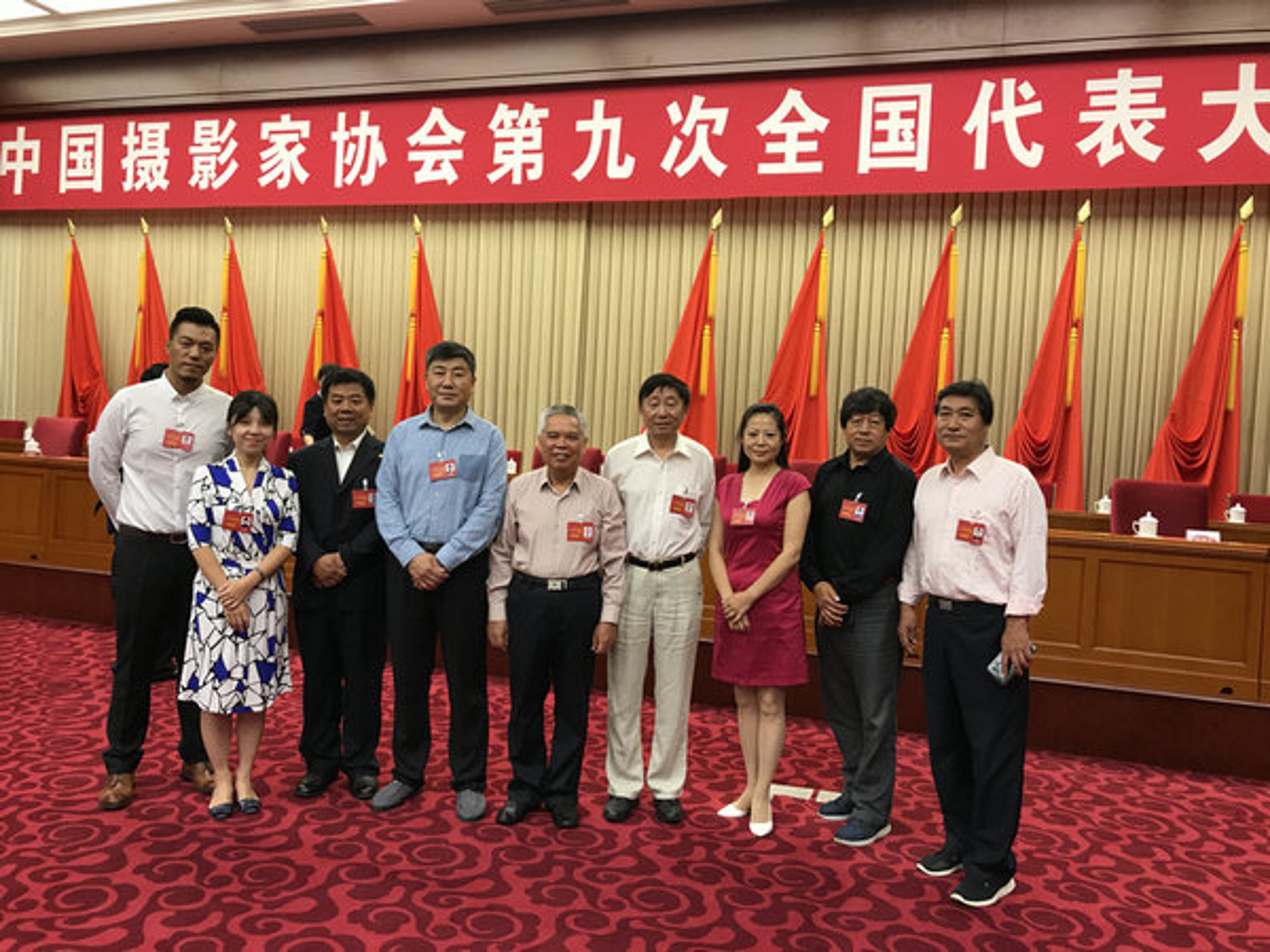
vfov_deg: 49.7
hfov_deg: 63.4
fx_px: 1027
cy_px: 476
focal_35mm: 28
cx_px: 635
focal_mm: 3.99
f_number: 1.8
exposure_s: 1/33
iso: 25
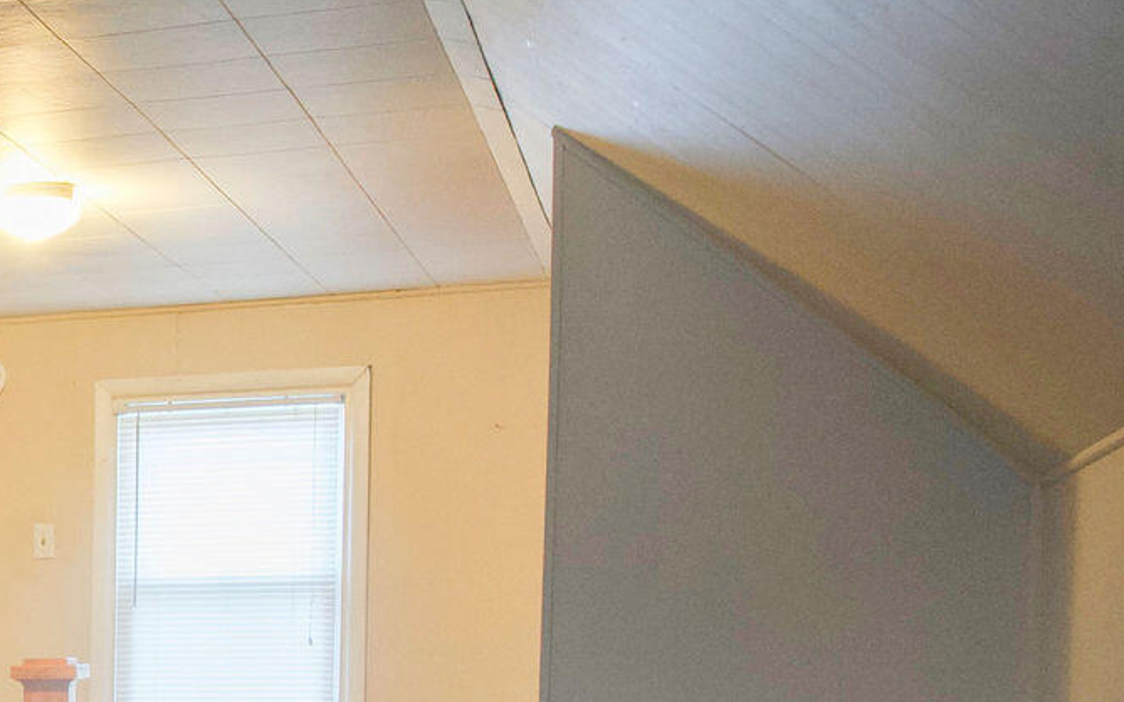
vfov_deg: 16.1
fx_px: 2389
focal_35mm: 78
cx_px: -561
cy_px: 830
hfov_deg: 22.0
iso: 1000
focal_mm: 17
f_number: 5
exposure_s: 1/4
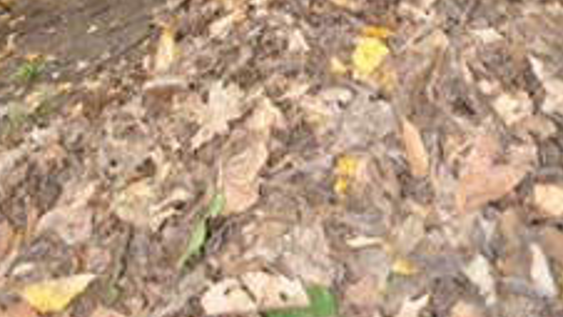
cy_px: -125
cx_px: 238
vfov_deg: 21.1
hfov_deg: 41.2
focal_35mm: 50
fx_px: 746
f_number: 3.5
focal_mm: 18
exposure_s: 1/30
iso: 320
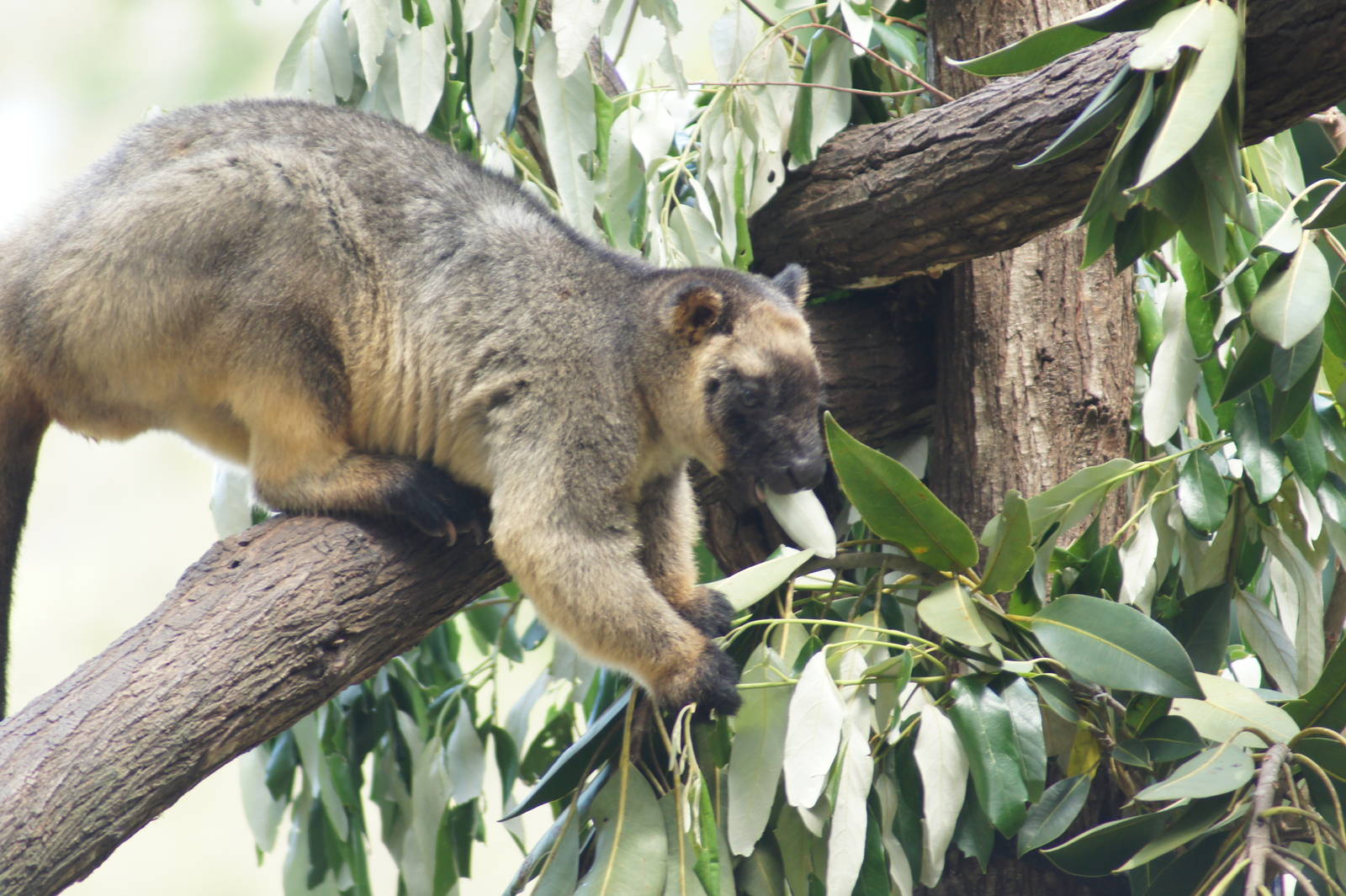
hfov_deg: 4.6
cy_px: 448
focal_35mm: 450
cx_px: 673
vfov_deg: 3.1
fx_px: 16816
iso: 400
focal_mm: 300
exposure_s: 1/40
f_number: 5.6
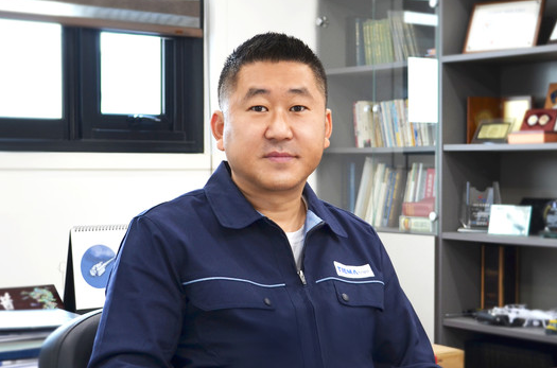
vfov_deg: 27.9
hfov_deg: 41.2
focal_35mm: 48
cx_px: 275
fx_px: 741
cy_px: 188
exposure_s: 1/30
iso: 160
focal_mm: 28
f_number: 4.5
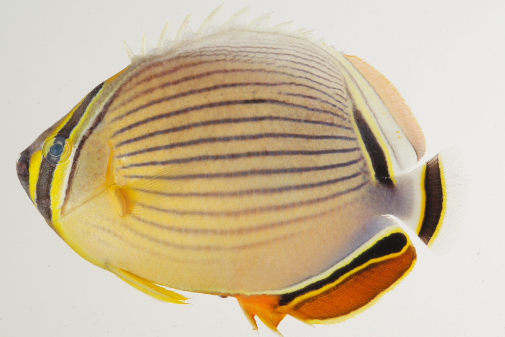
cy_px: 167
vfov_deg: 7.9
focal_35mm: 174
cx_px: 244
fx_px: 2441
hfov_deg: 11.8
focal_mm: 105
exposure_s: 1/60
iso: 100
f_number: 19
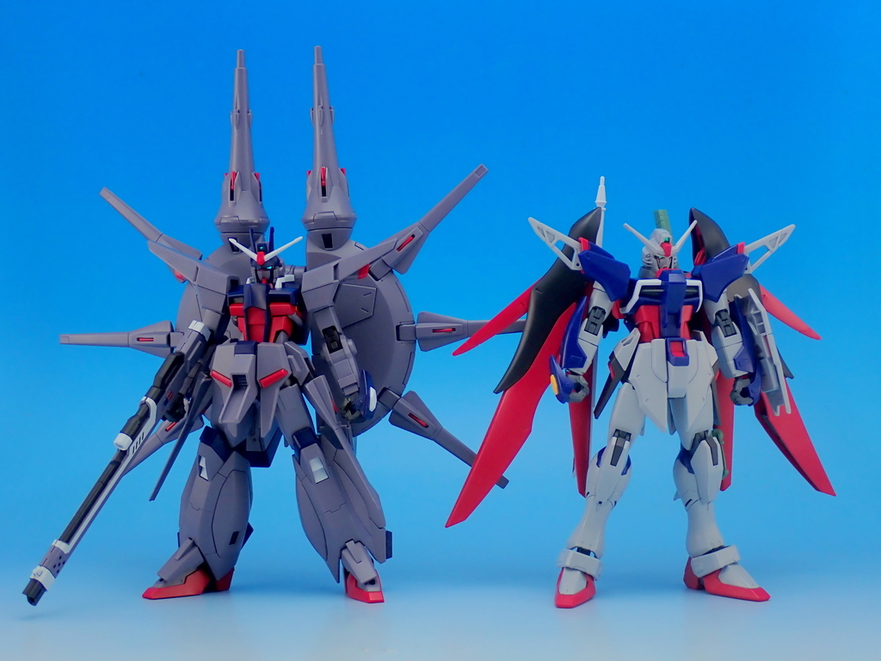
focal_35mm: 50
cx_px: 440
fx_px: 1273
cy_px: 330
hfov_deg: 38.2
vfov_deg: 29.1
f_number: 3.2
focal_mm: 9.01
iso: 100
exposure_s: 1/30
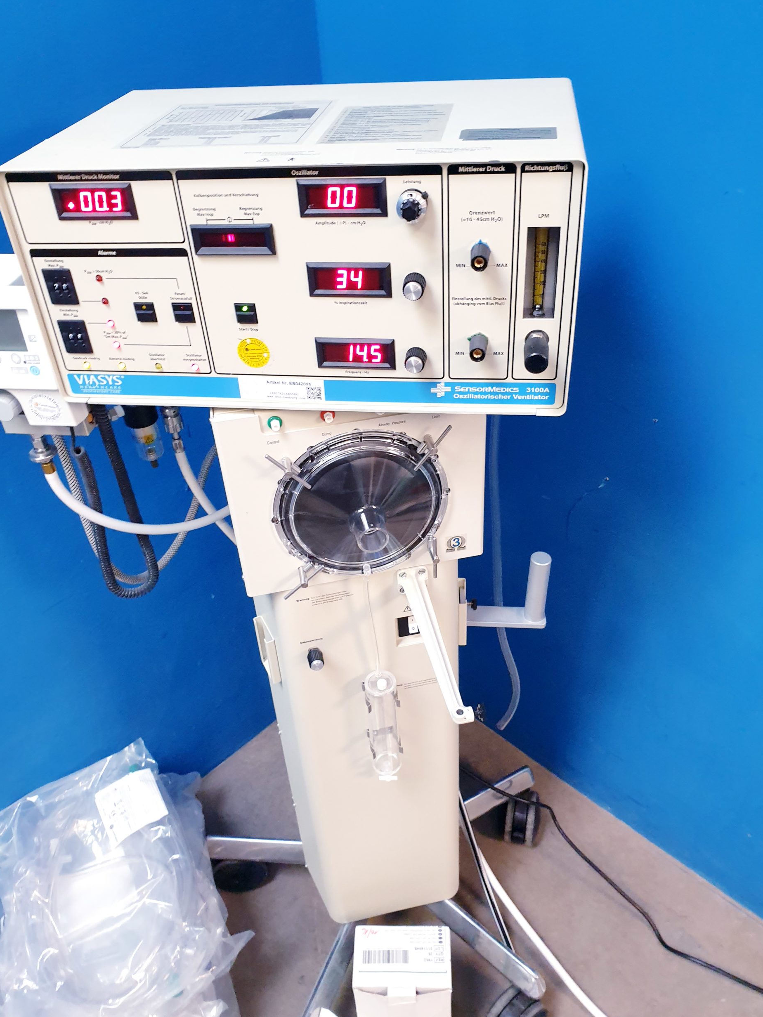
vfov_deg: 65.3
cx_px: 388
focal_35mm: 27
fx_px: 793
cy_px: 498
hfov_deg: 51.4
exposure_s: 1/50
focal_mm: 4.3
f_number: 2.4
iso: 320
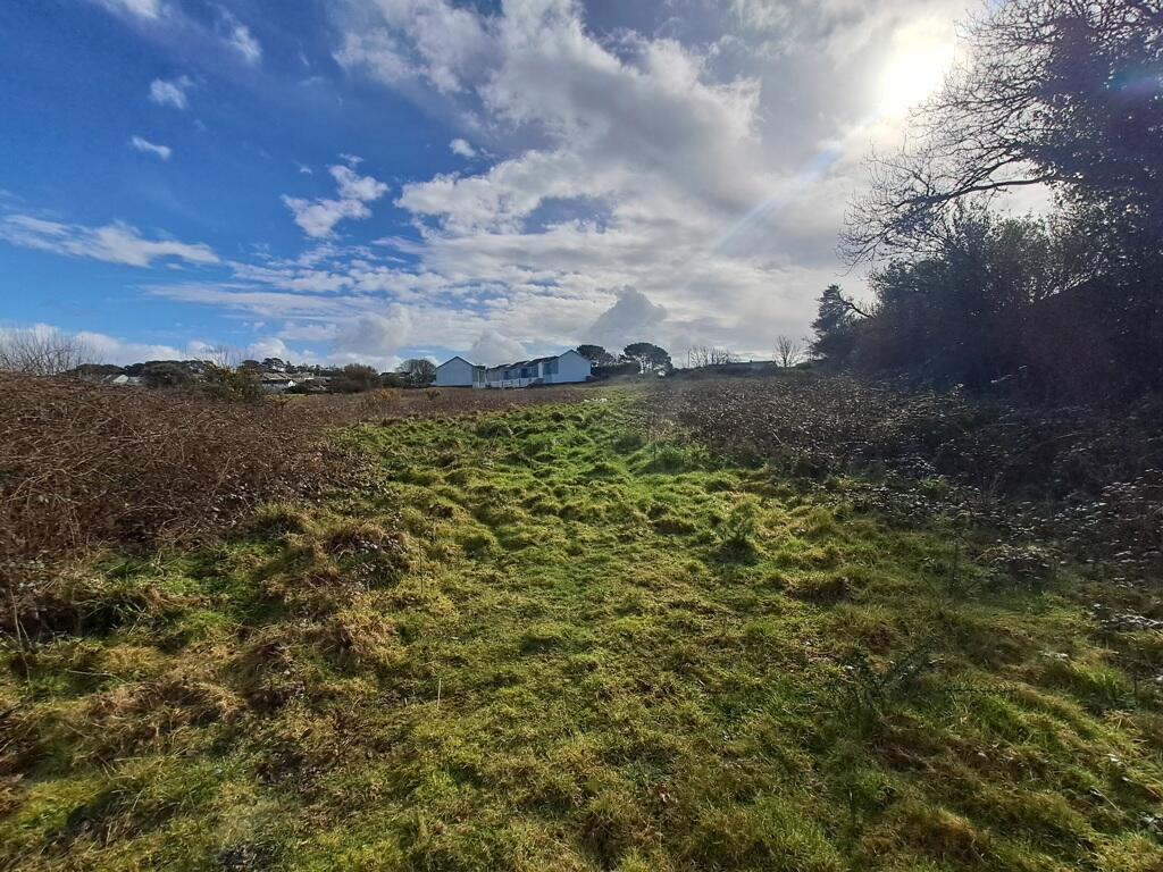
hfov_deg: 106.2
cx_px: 582
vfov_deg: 89.9
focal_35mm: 13
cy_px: 436
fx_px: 437
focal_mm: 1.42
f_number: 2.2
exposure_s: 1/4878
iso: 40
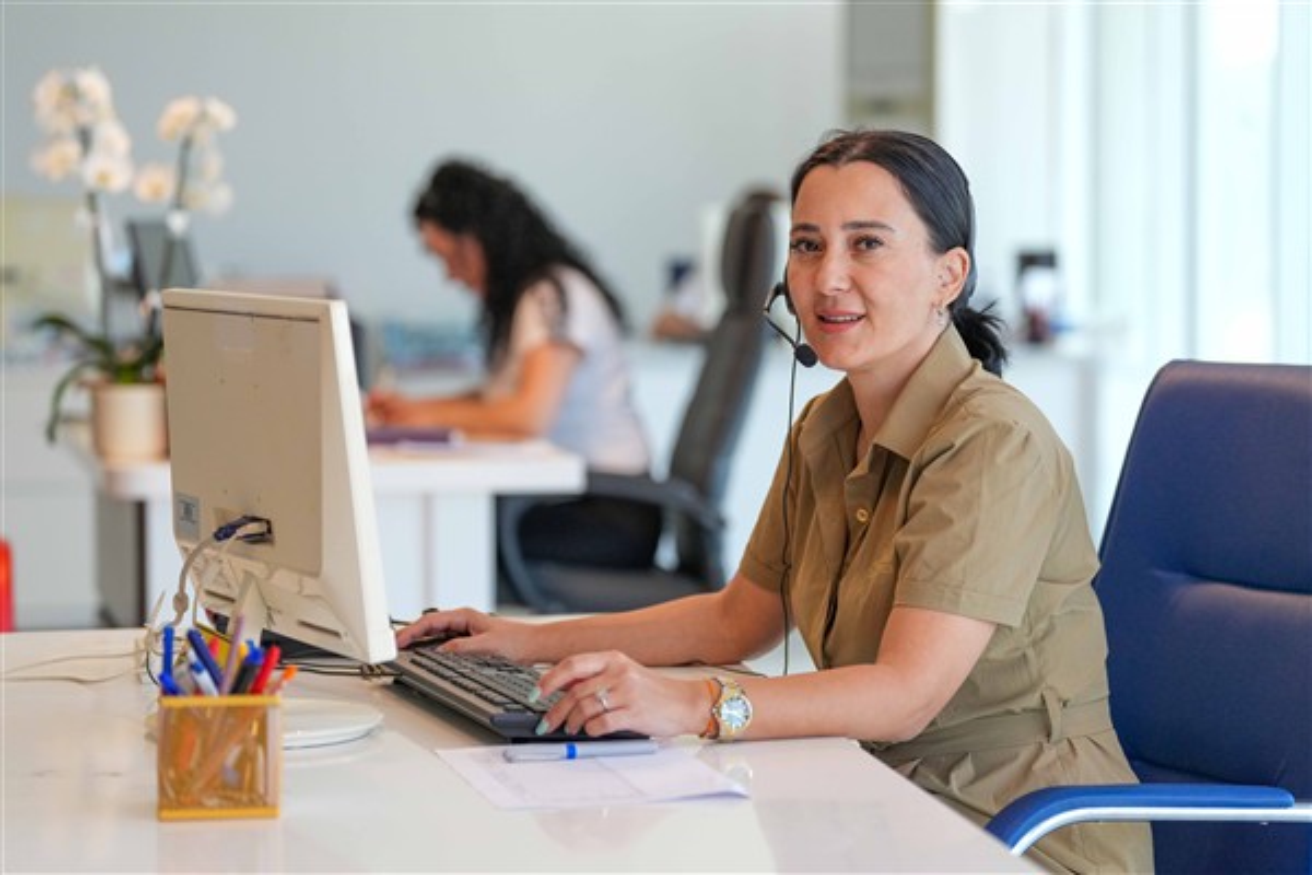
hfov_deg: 21.7
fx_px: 3426
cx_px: 656
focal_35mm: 94
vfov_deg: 14.6
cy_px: 438
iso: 2000
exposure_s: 1/400
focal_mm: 94
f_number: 2.8
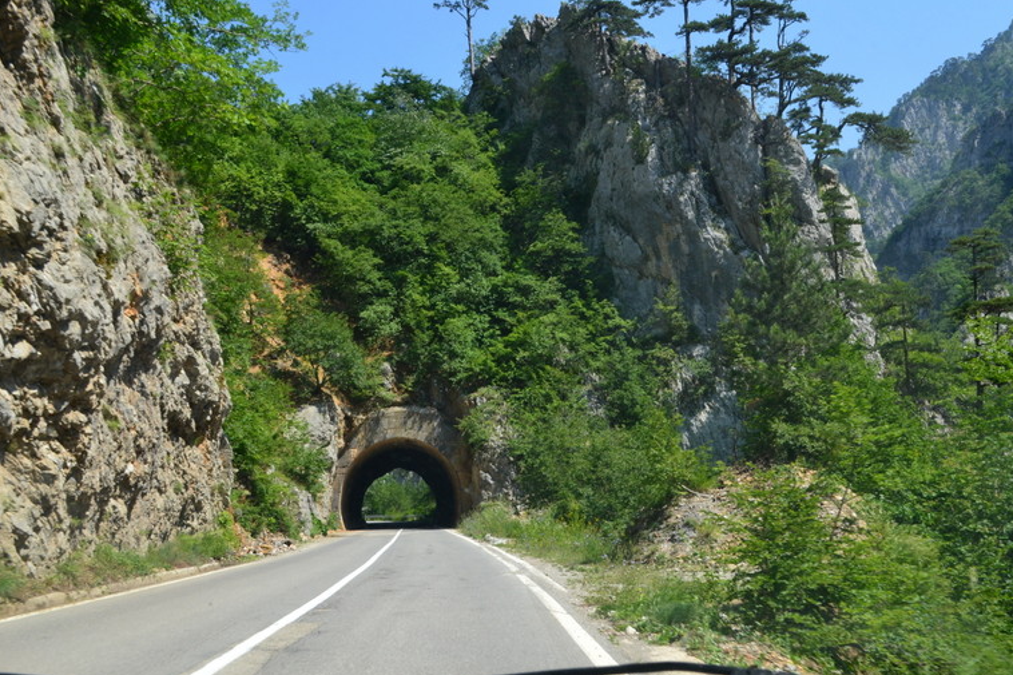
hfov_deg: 50.7
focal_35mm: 38
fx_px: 1069
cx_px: 524
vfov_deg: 35.0
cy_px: 356
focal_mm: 24
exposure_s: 1/200
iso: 400
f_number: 10
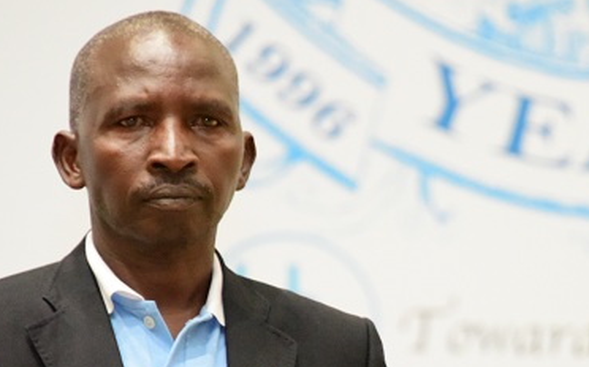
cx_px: 383
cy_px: 330
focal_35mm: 658
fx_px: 10556
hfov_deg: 3.2
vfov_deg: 2.0
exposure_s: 1/80
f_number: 5.6
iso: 10000
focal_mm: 300
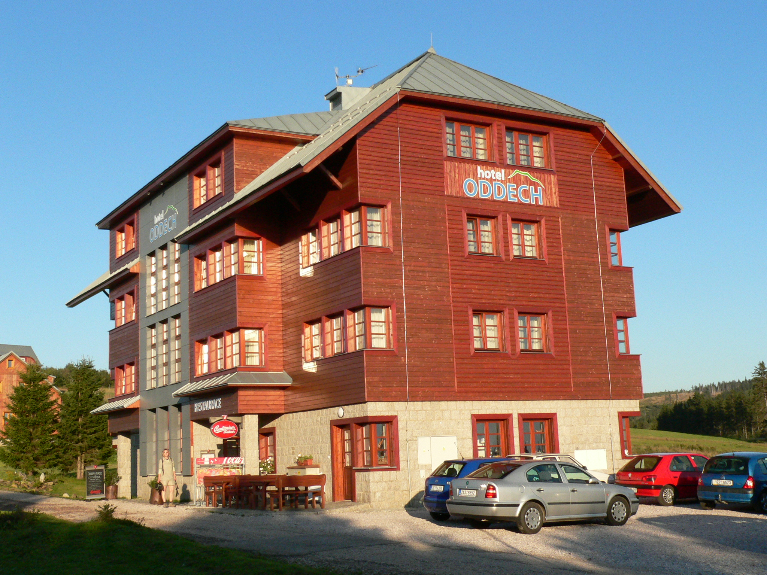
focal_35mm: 46
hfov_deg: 41.2
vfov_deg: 31.5
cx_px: 384
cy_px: 288
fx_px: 1019
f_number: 5.6
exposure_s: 1/800
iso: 200
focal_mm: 7.6
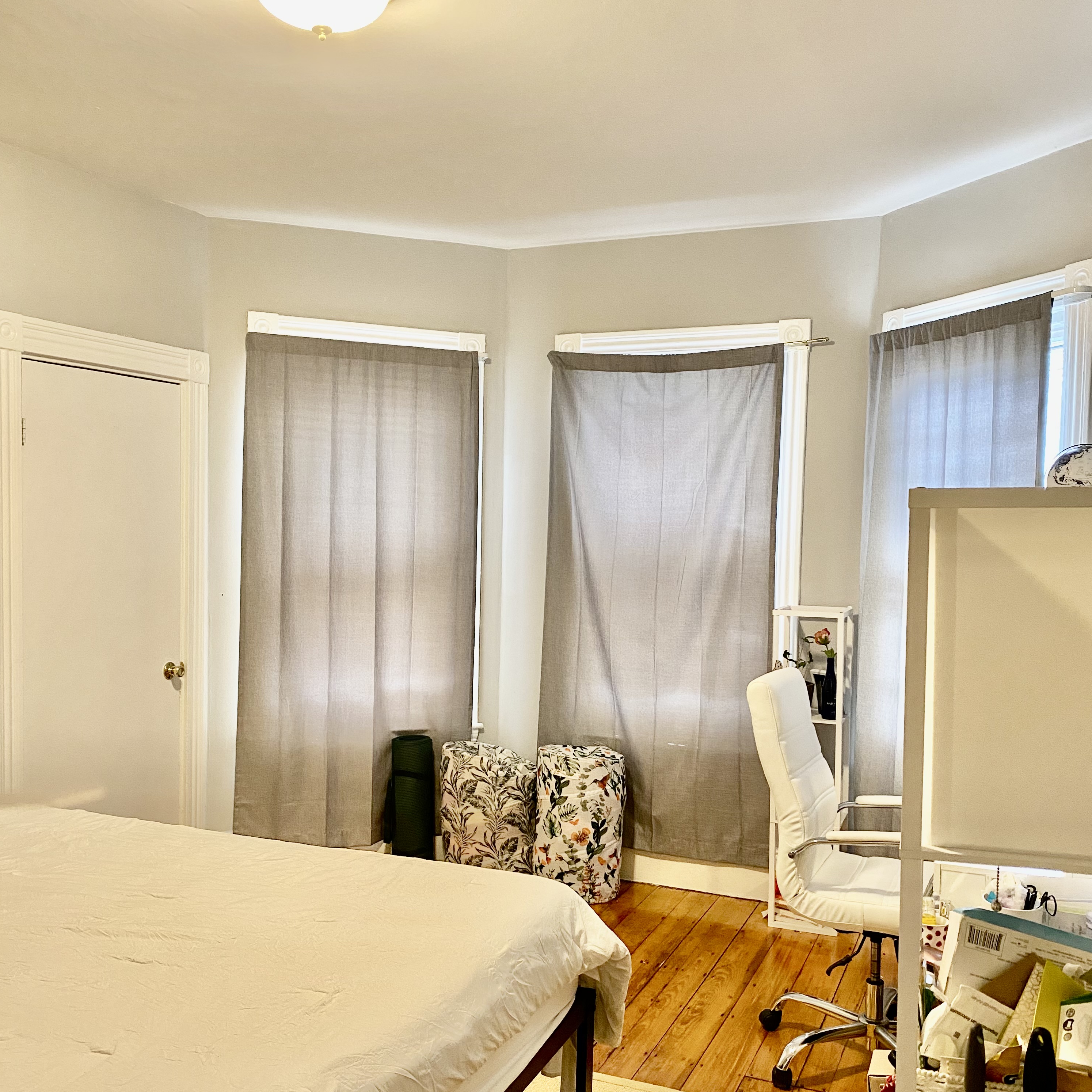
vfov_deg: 52.4
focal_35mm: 31
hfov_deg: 52.5
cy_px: 602
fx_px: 1106
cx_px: 549
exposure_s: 1/60
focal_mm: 4.25
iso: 250
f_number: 1.8
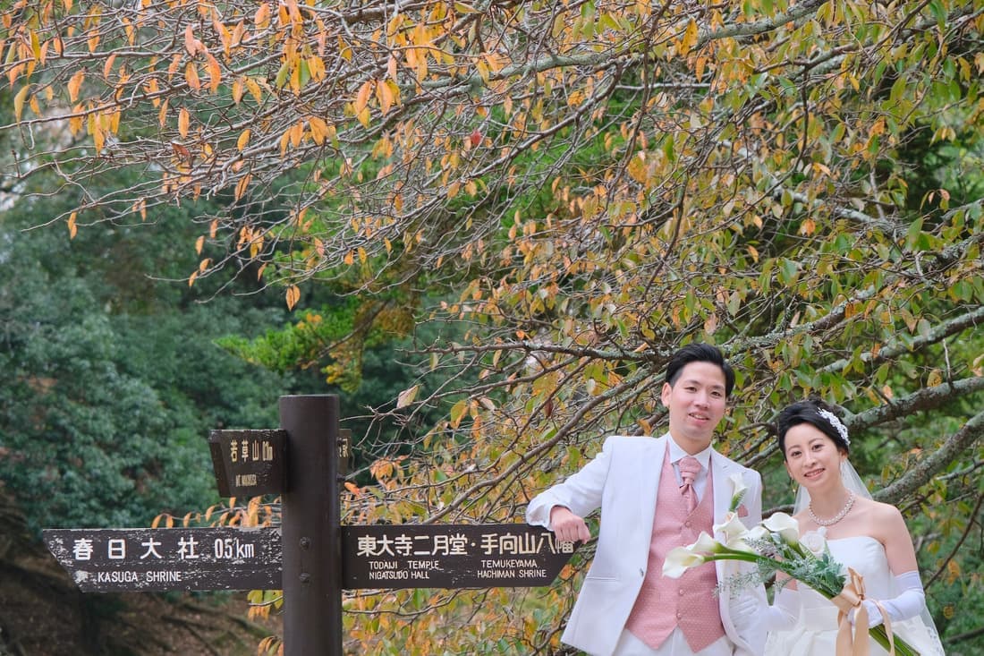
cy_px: 328
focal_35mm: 120
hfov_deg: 17.1
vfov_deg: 11.4
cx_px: 492
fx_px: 3279
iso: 800
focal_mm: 80
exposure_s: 1/200
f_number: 5
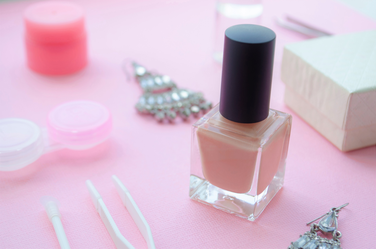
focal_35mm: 66
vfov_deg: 20.5
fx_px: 688
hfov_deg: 30.6
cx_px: 188
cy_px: 124
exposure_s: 1/160
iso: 200
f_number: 6.3
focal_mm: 44
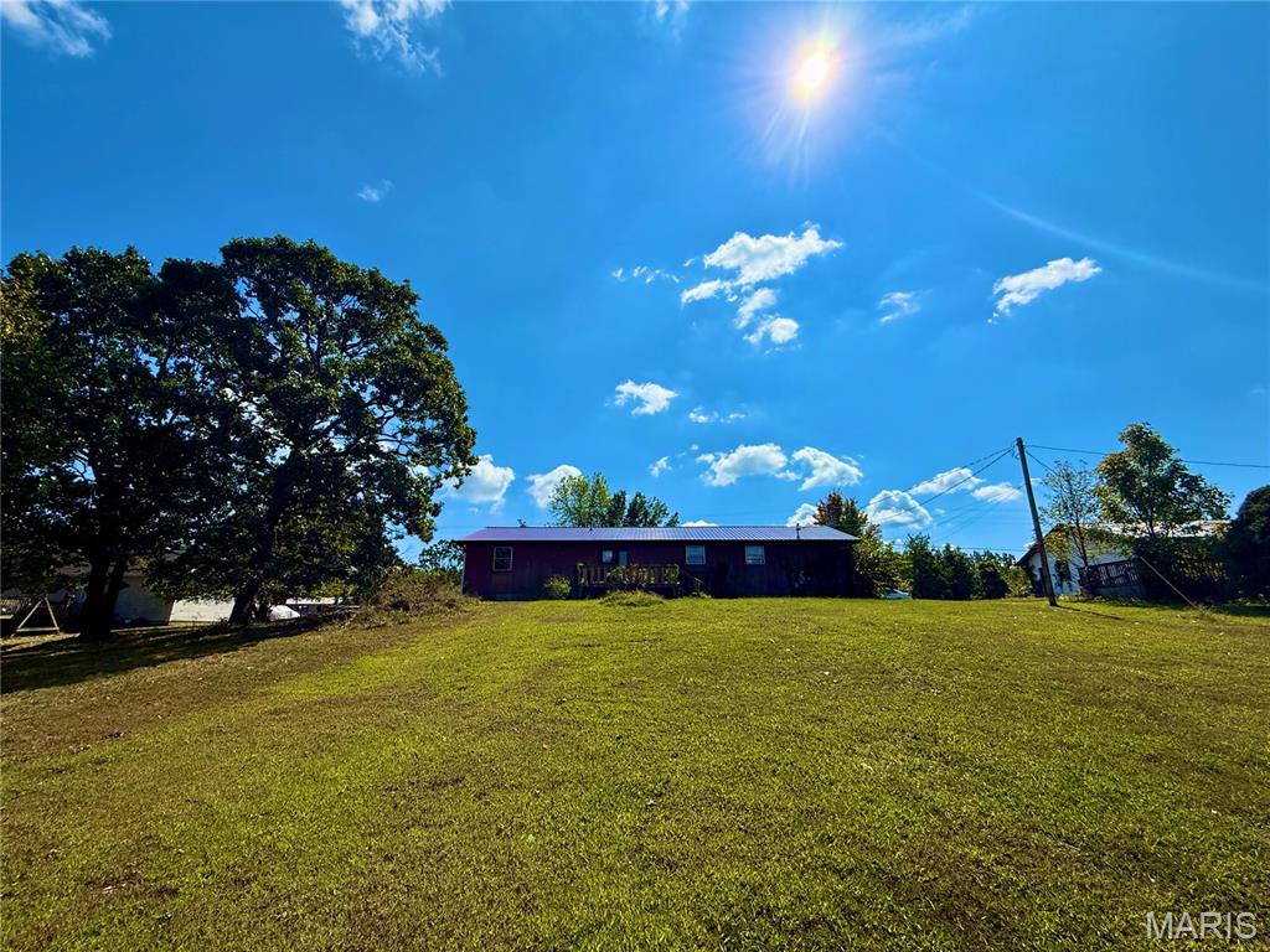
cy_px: 476
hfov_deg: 102.1
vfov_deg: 85.7
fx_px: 514
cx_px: 635
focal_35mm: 14
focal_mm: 2.22
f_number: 2.2
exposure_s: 1/6173
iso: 50
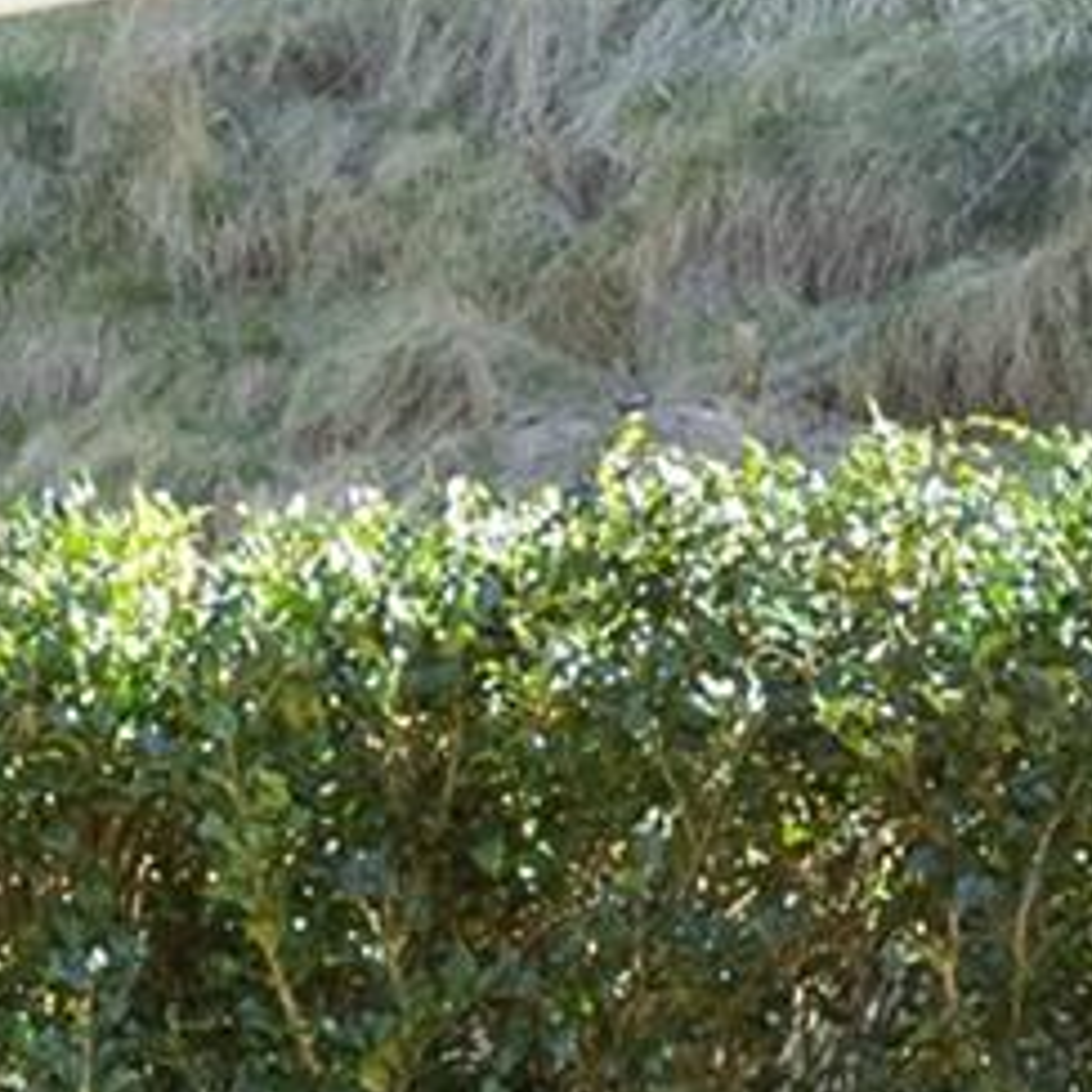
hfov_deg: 8.0
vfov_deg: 8.1
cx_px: -1119
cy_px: 2092
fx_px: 7388
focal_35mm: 207
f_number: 8
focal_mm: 29
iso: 640
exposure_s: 1/3
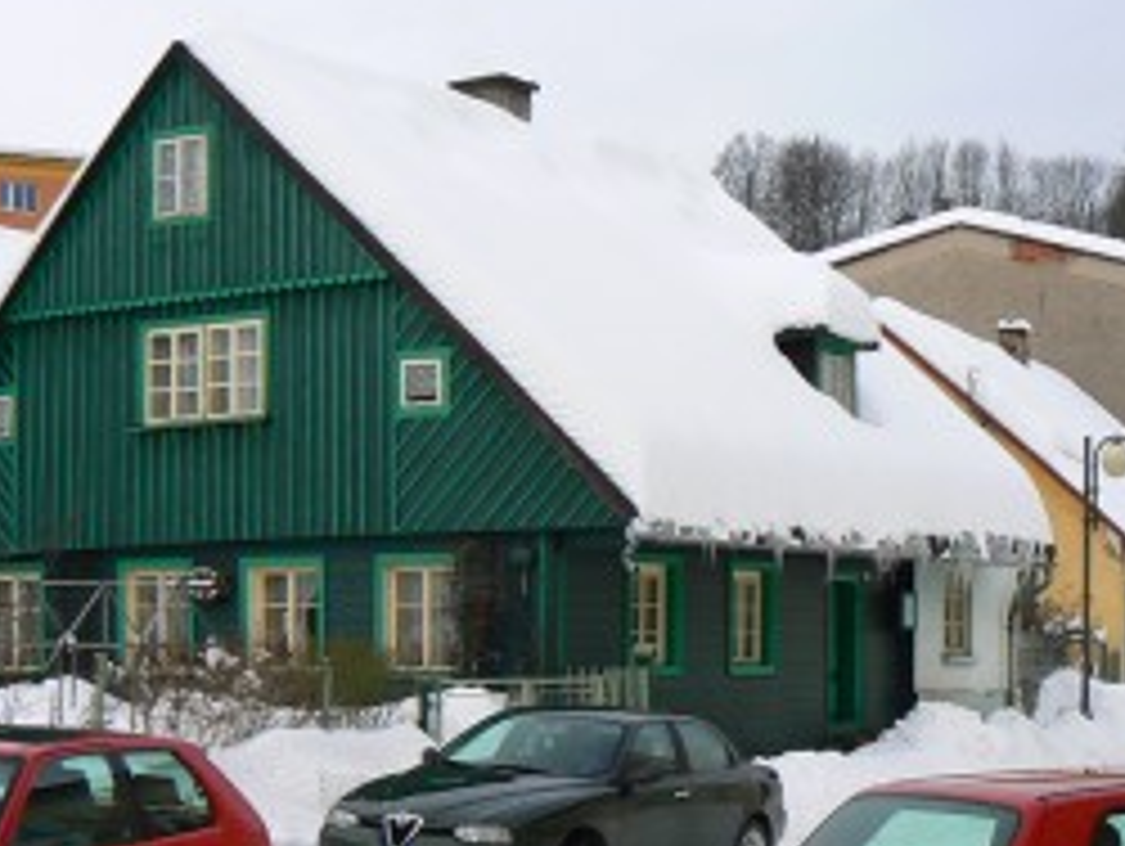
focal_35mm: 72
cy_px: 637
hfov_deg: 27.0
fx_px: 2342
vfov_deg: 20.3
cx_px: 612
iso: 80
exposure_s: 1/320
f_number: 5.6
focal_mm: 6
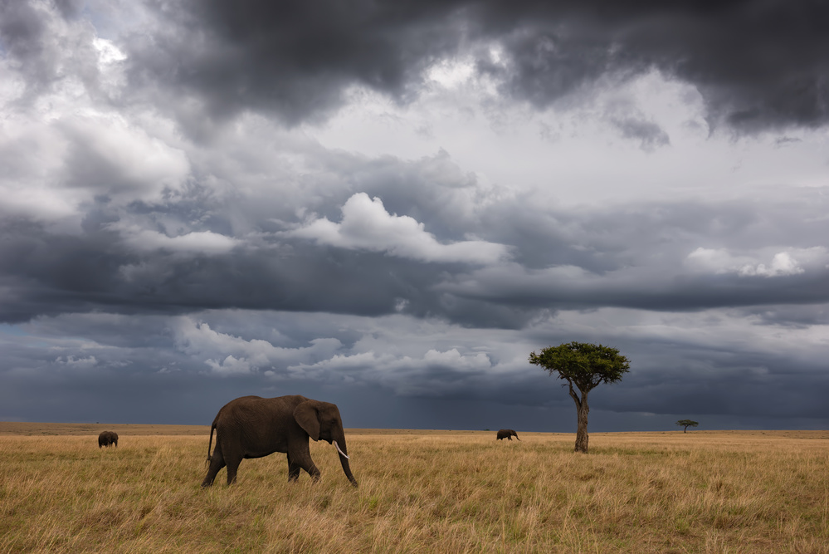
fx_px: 1106
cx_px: 414
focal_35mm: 48
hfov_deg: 41.1
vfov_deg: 28.1
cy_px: 277
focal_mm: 48
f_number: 5.6
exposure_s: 1/500
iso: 180
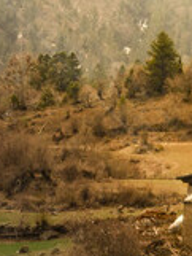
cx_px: 397
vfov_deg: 8.3
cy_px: -69
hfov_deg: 6.1
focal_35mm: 236
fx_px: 1743
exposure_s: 1/160
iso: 100
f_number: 8
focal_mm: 22
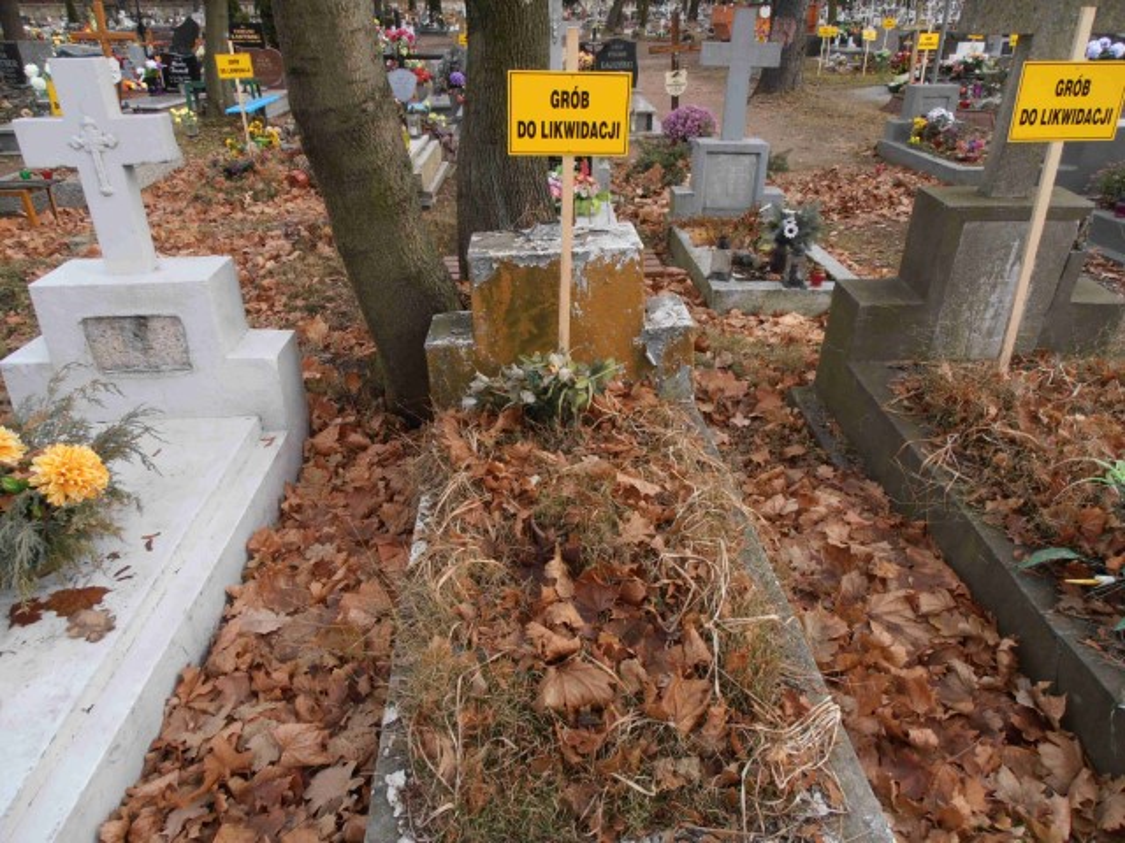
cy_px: 422
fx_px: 780
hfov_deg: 71.6
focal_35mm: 24
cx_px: 562
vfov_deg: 56.8
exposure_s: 1/160
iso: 80
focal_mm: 4.2
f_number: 3
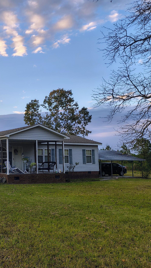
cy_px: 135
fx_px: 263
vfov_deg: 54.0
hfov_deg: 28.9
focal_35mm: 37
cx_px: -17
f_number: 1.7
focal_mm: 4.68
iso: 100
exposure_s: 1/190
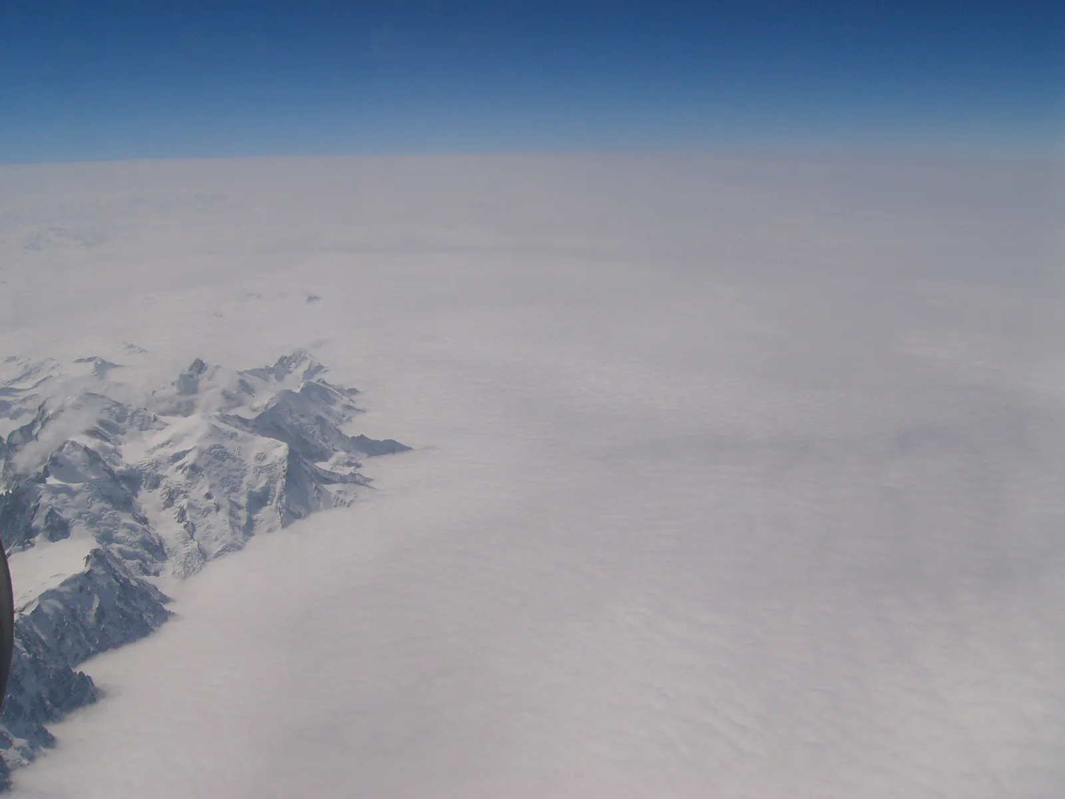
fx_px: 1108
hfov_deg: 51.4
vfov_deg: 39.7
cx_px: 532
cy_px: 400
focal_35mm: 36
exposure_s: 1/1000
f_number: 6.5
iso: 50
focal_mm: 6
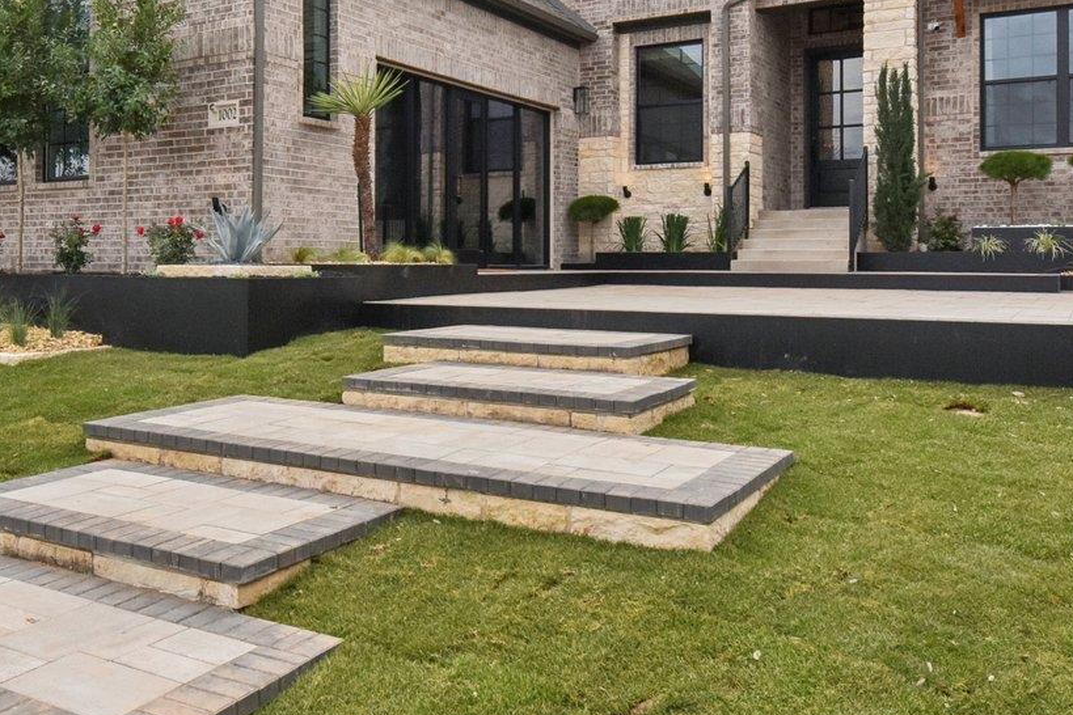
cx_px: 333
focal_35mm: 35
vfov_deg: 37.5
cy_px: 240
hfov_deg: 53.1
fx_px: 1043
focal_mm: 14
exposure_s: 1/1600
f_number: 8
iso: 800
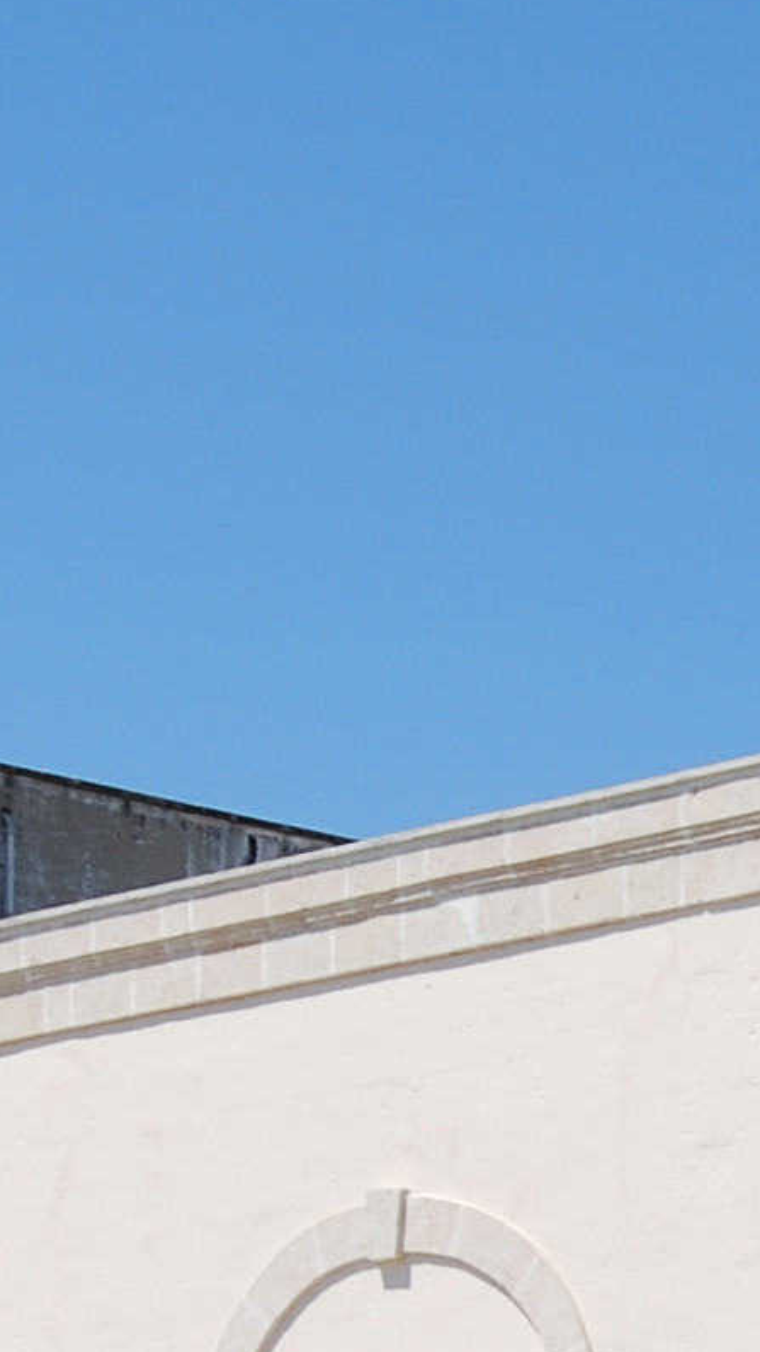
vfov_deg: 15.2
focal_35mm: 138
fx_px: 4946
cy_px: 1457
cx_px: 558
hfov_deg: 8.8
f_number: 9
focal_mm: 18
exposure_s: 1/320
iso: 100
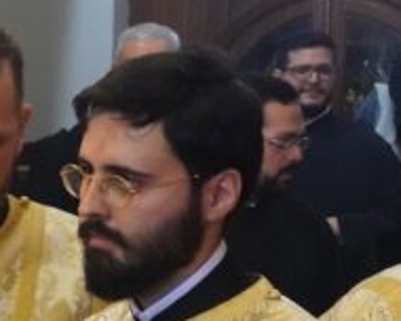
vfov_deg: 12.5
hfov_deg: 14.5
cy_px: 329
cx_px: -230
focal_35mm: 122
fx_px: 1448
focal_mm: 33
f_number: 5.6
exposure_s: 1/160
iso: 16000
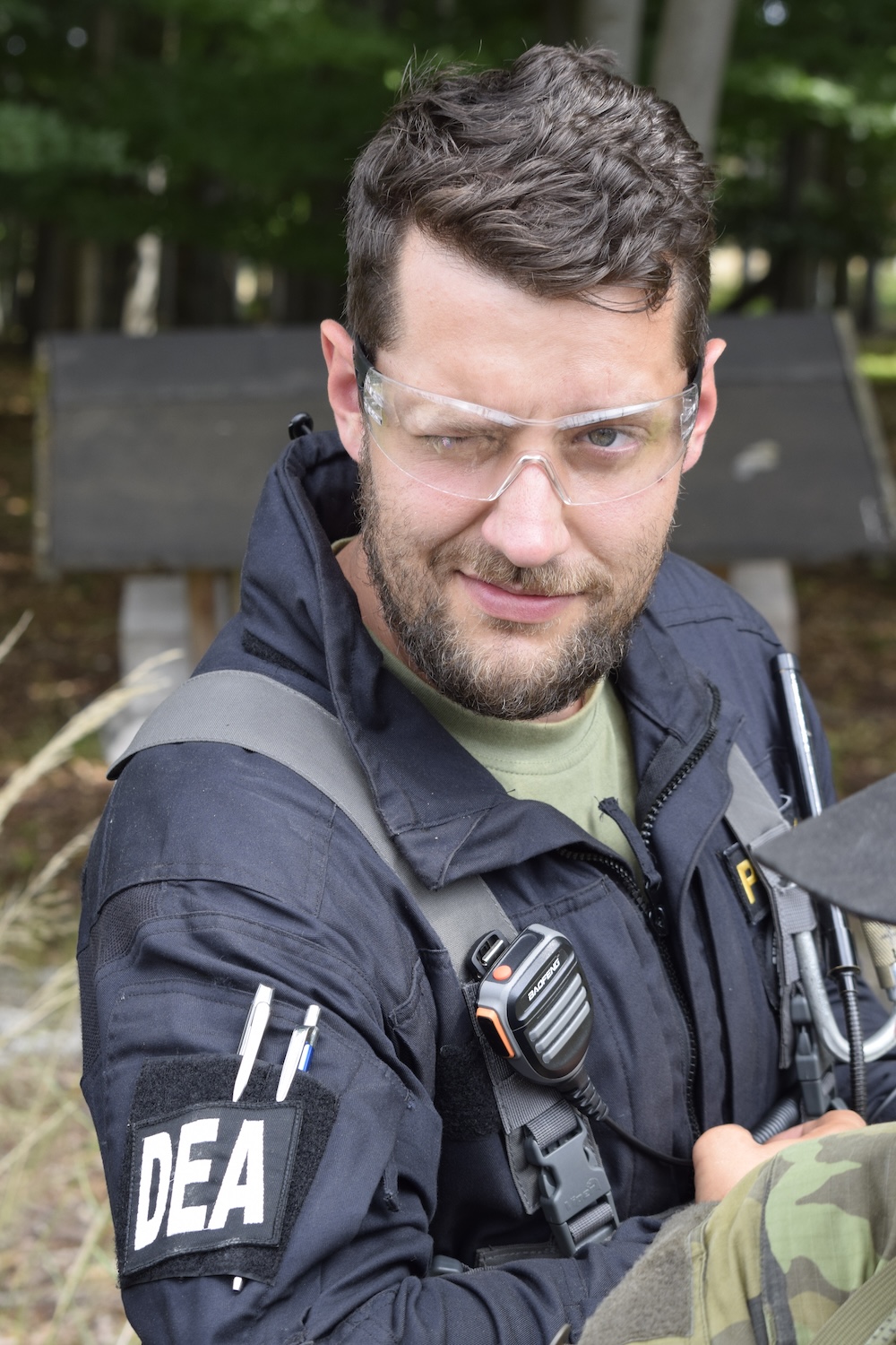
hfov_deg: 15.7
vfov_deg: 23.4
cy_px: 672
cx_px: 448
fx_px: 3248
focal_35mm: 87
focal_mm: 58
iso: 400
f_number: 8
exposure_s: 1/200
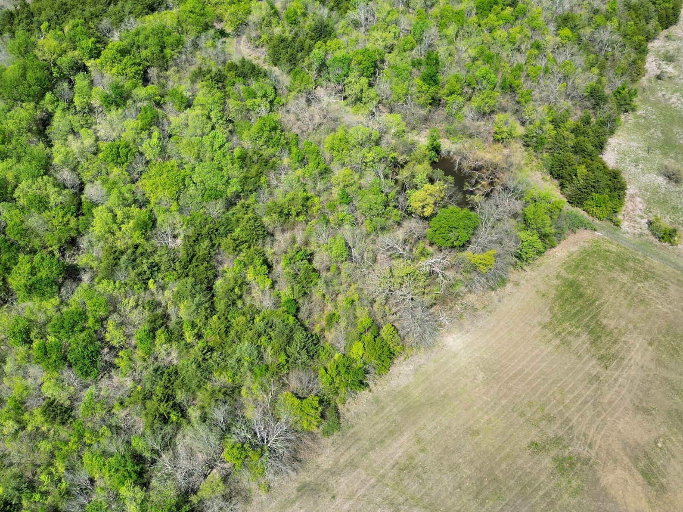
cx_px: 333
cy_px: 189
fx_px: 612
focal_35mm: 31
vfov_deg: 45.0
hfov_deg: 58.4
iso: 110
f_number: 1.7
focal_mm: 6.72
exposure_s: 1/2000
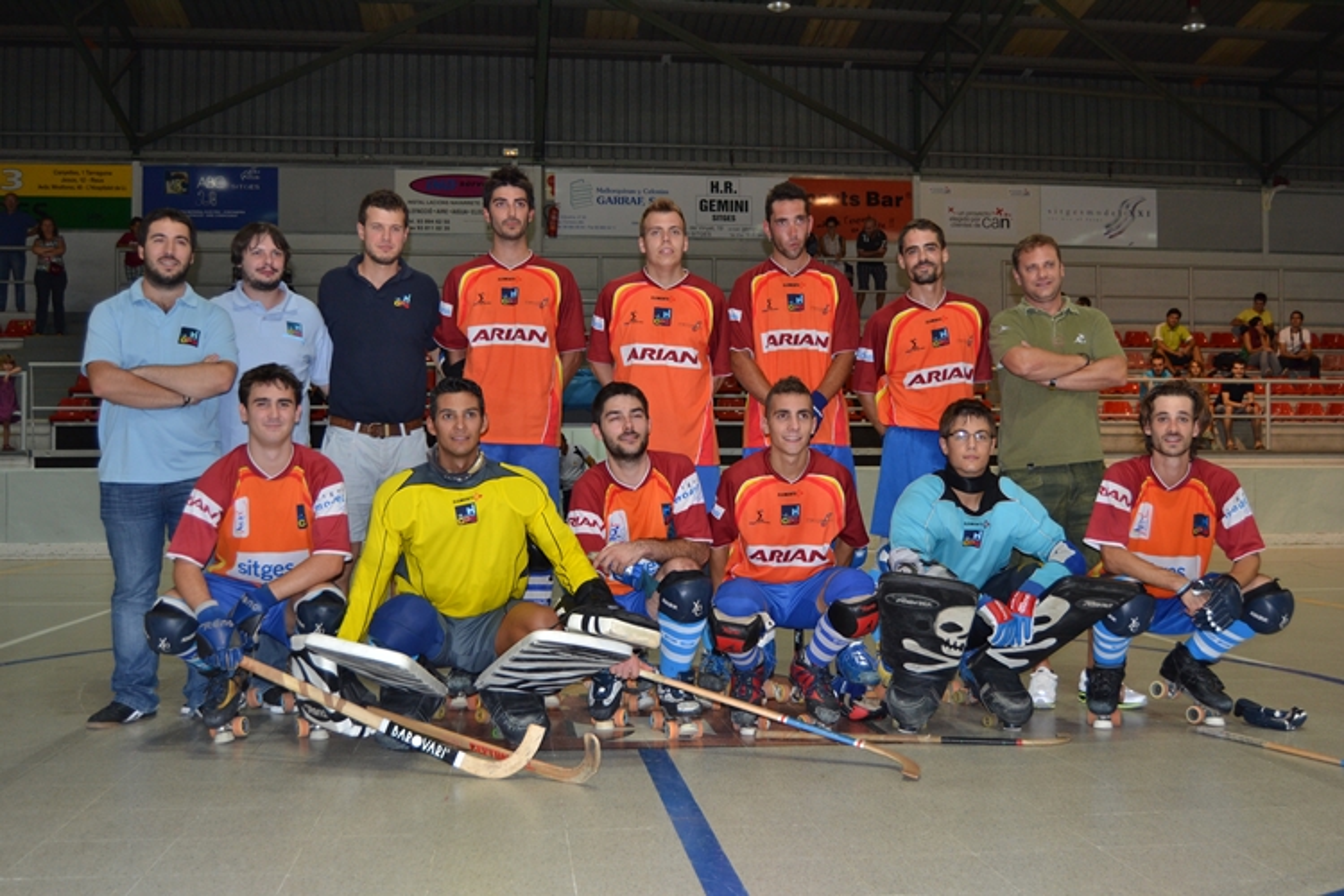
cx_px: 672
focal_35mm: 36
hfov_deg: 53.1
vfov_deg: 36.9
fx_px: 1344
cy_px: 448
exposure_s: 1/60
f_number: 3.8
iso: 400
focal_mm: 24
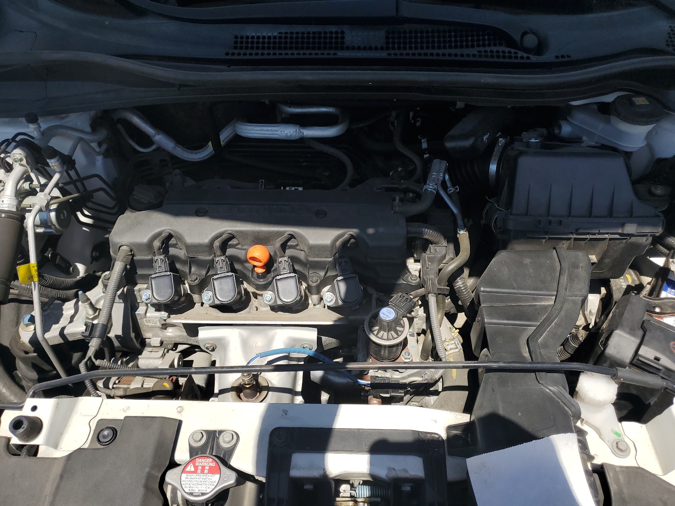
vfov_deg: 53.1
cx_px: 338
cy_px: 253
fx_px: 507
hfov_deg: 67.3
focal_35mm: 26
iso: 50
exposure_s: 1/3333
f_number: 1.5
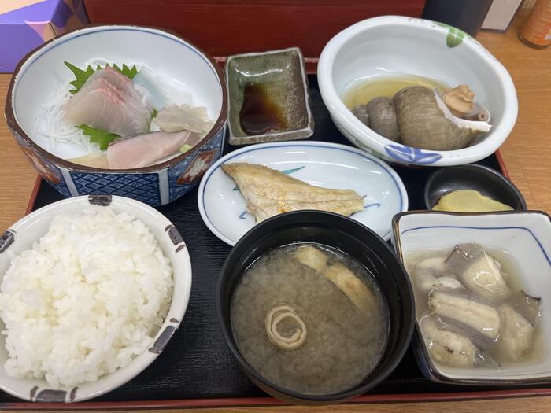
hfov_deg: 67.3
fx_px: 414
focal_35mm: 26
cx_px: 276
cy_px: 206
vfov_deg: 53.1
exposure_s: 1/120
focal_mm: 5.1
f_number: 1.6
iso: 100
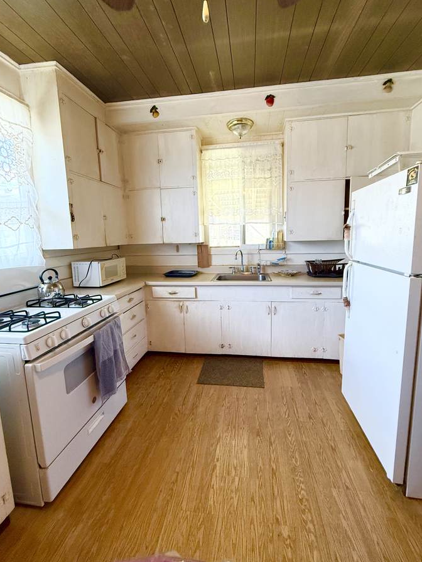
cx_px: 217
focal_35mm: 15
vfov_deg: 98.1
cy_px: 266
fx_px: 244
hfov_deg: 81.7
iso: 250
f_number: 2.2
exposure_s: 1/120
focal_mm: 2.22
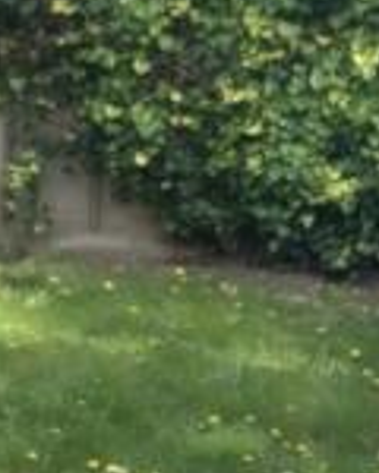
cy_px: 84
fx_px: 1697
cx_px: -6
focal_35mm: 121
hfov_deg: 12.6
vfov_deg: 15.8
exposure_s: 1/163
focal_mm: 2.87
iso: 20
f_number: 2.2
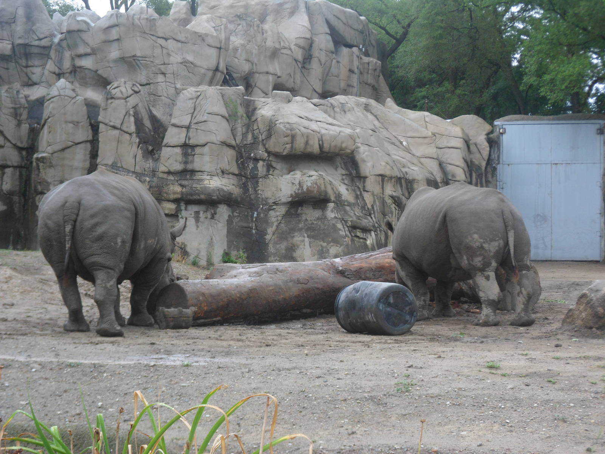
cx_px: 302
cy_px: 227
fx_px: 1468
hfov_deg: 23.3
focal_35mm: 84
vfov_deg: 17.6
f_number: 5.1
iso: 80
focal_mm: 14
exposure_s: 1/90
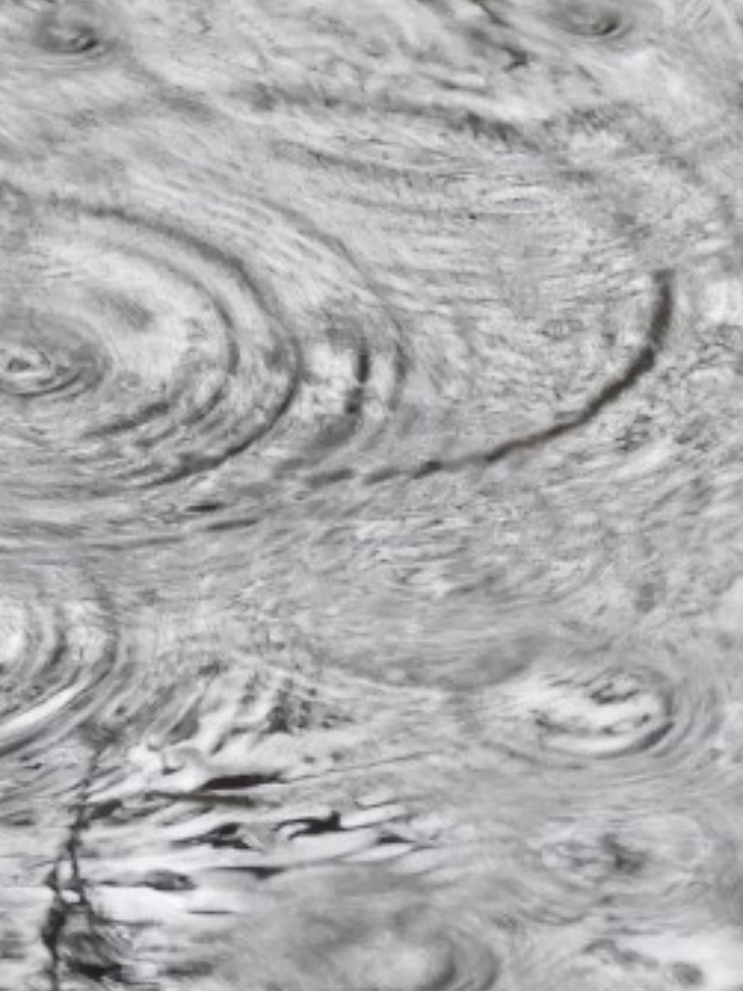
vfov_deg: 2.1
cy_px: -423
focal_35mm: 946
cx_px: 169
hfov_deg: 1.6
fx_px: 27091
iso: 400
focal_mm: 39.4
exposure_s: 1/30
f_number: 5.3
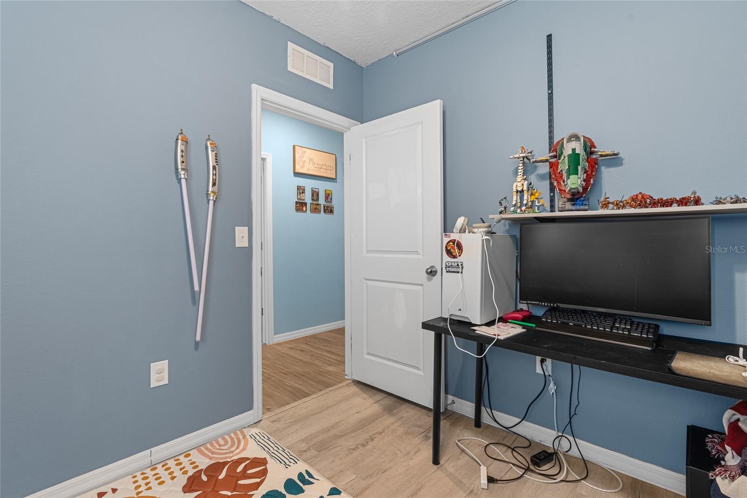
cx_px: 374
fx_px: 332
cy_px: 249
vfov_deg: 73.7
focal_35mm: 16
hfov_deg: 96.7
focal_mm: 16
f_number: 8
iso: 400
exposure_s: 1/160
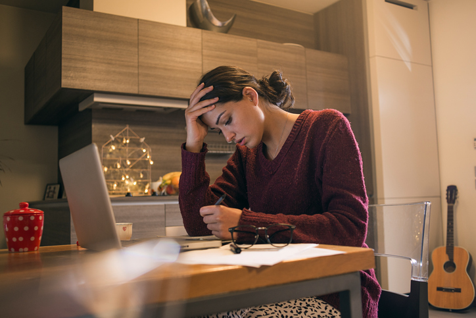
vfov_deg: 37.9
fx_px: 463
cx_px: 238
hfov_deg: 54.4
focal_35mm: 35
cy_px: 159
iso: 400
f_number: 3.2
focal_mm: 35
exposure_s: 1/25
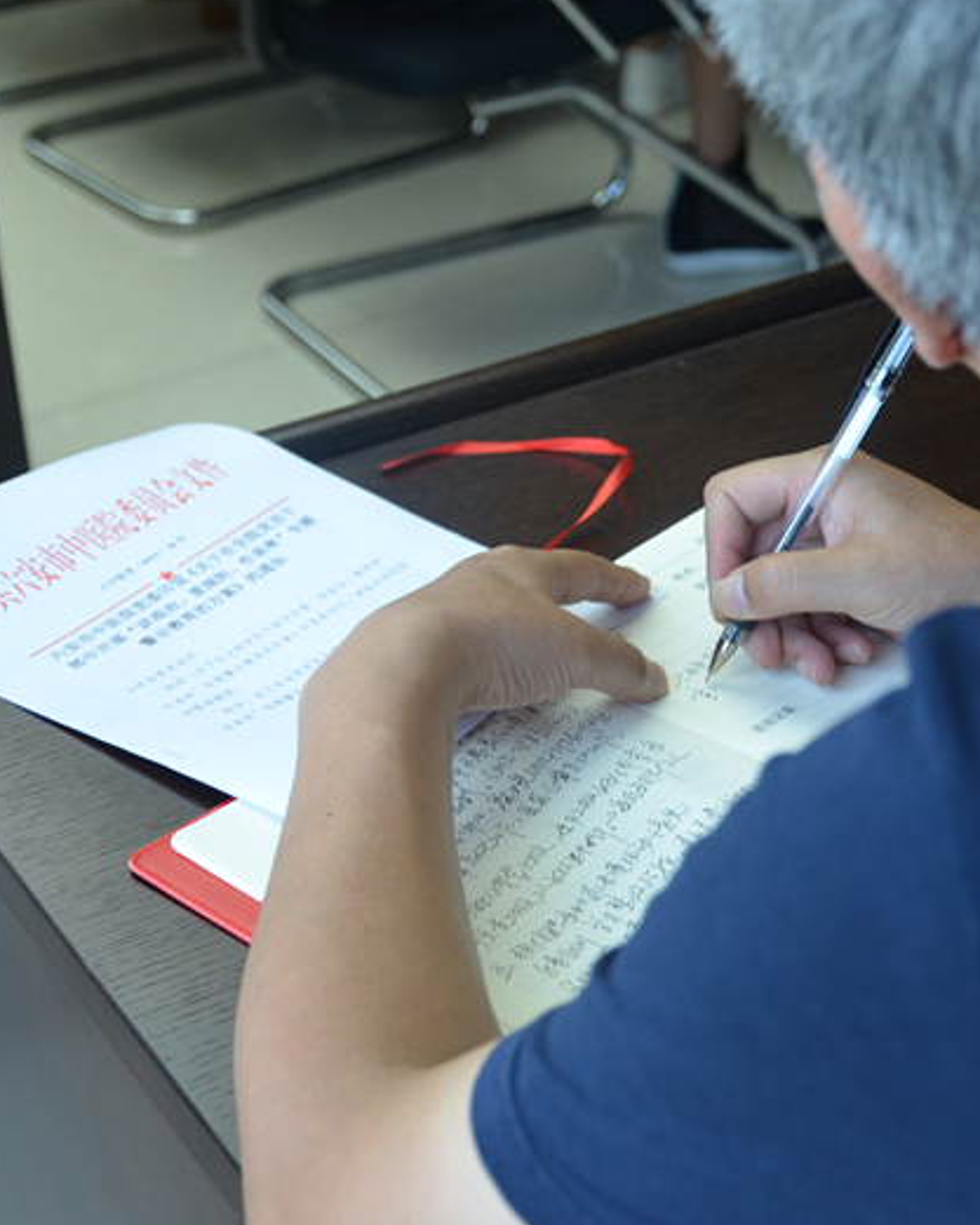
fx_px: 2501
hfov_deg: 22.1
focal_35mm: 69
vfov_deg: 27.5
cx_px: 402
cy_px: 610
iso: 560
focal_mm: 32
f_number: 4.2
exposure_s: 1/60
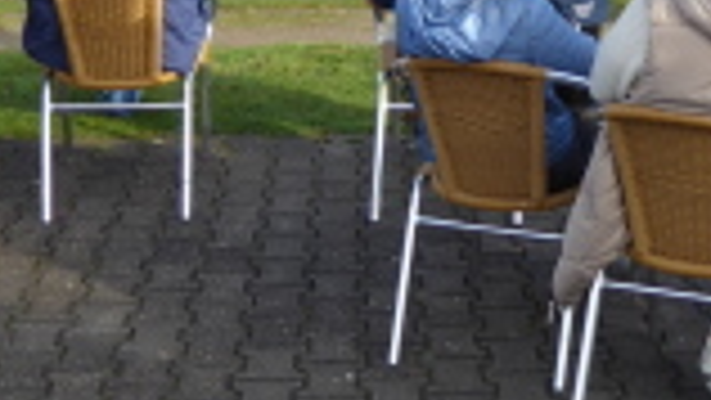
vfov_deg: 12.2
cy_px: -121
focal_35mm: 96
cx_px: 450
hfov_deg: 22.2
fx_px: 1810
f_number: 3.5
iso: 80
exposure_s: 1/200
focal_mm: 5.4
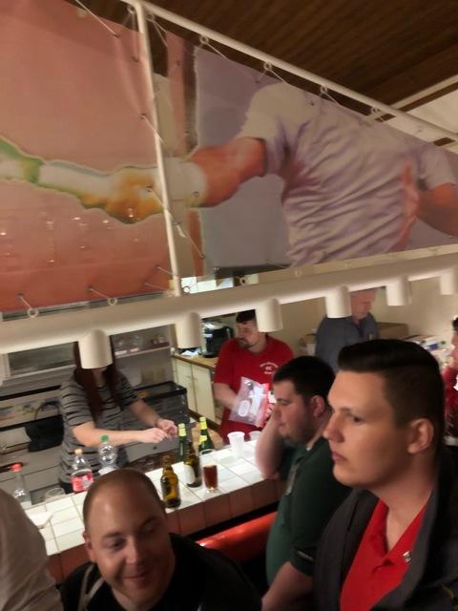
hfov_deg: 49.7
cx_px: 229
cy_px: 306
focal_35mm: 28
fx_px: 494
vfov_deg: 63.4
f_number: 1.8
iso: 640
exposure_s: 1/20
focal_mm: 3.99
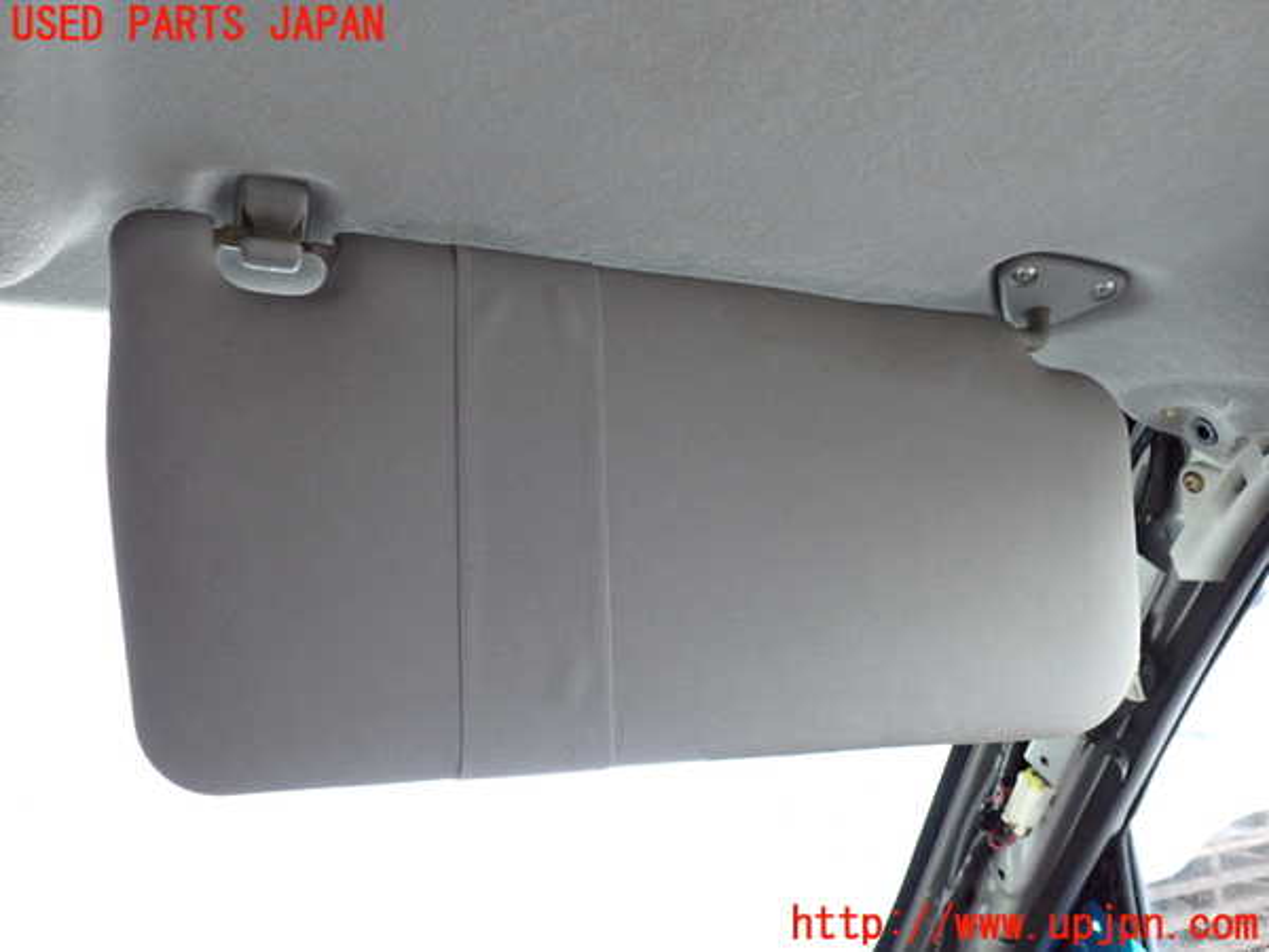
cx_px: 634
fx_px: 1100
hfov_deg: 60.0
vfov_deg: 46.8
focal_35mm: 30
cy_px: 476
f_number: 2.3
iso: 500
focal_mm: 5.4
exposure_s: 1/30
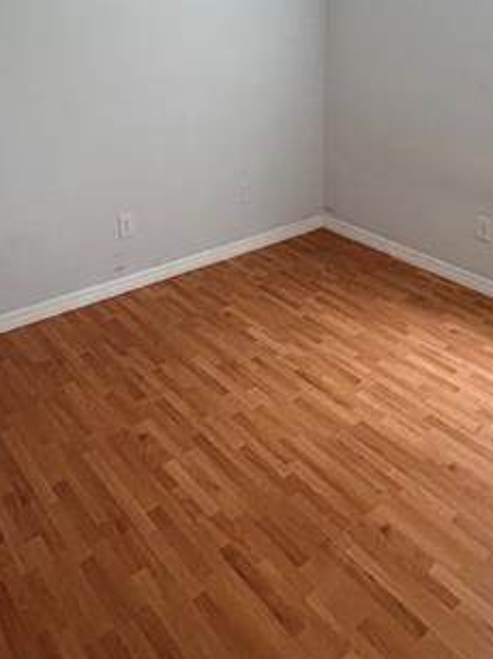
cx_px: 285
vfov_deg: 46.7
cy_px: 49
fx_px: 665
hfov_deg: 40.6
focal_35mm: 35
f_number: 2.2
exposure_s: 1/60
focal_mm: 2.22
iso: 640
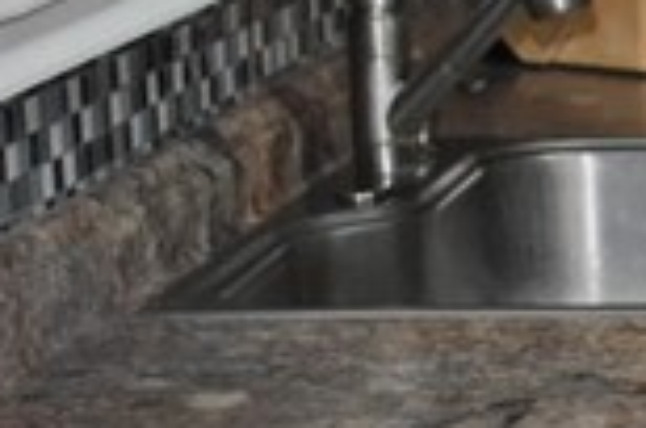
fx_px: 3796
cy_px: 554
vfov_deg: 6.4
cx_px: 1338
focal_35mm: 212
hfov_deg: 9.1
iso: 1400
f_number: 3.5
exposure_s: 1/125
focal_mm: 20
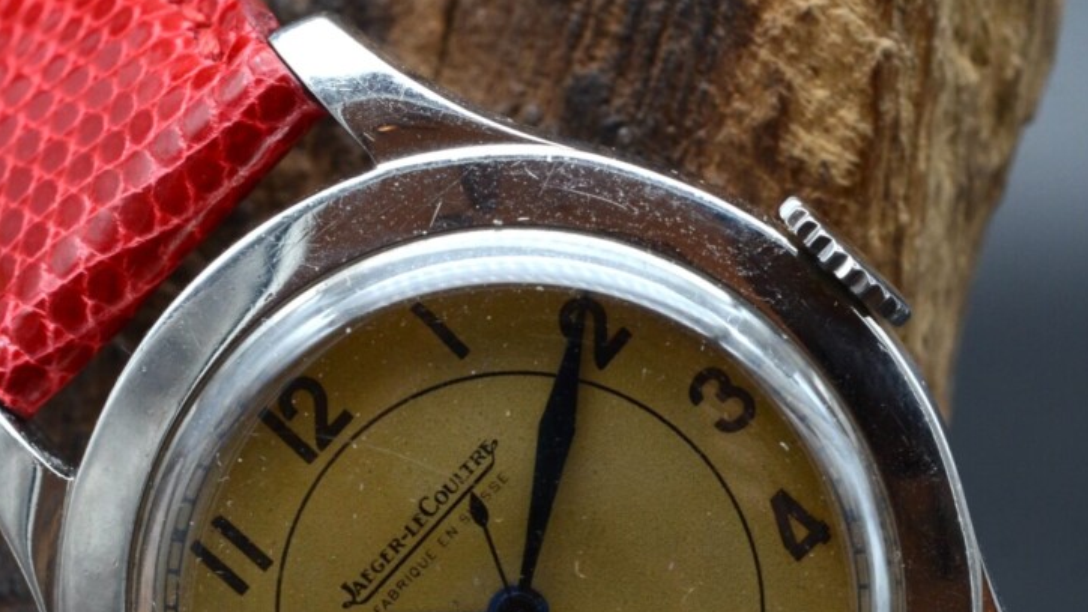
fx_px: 5250
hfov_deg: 11.8
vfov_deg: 6.6
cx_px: 514
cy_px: 592
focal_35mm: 182
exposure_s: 1/30
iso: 500
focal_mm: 60
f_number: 11
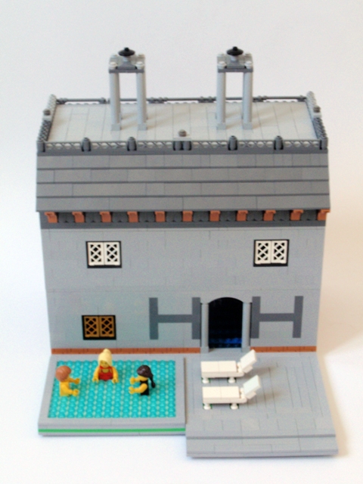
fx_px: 1007
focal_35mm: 72
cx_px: 182
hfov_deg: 20.4
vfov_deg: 27.0
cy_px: 242
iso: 200
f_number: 5
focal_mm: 12.69
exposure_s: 1/13
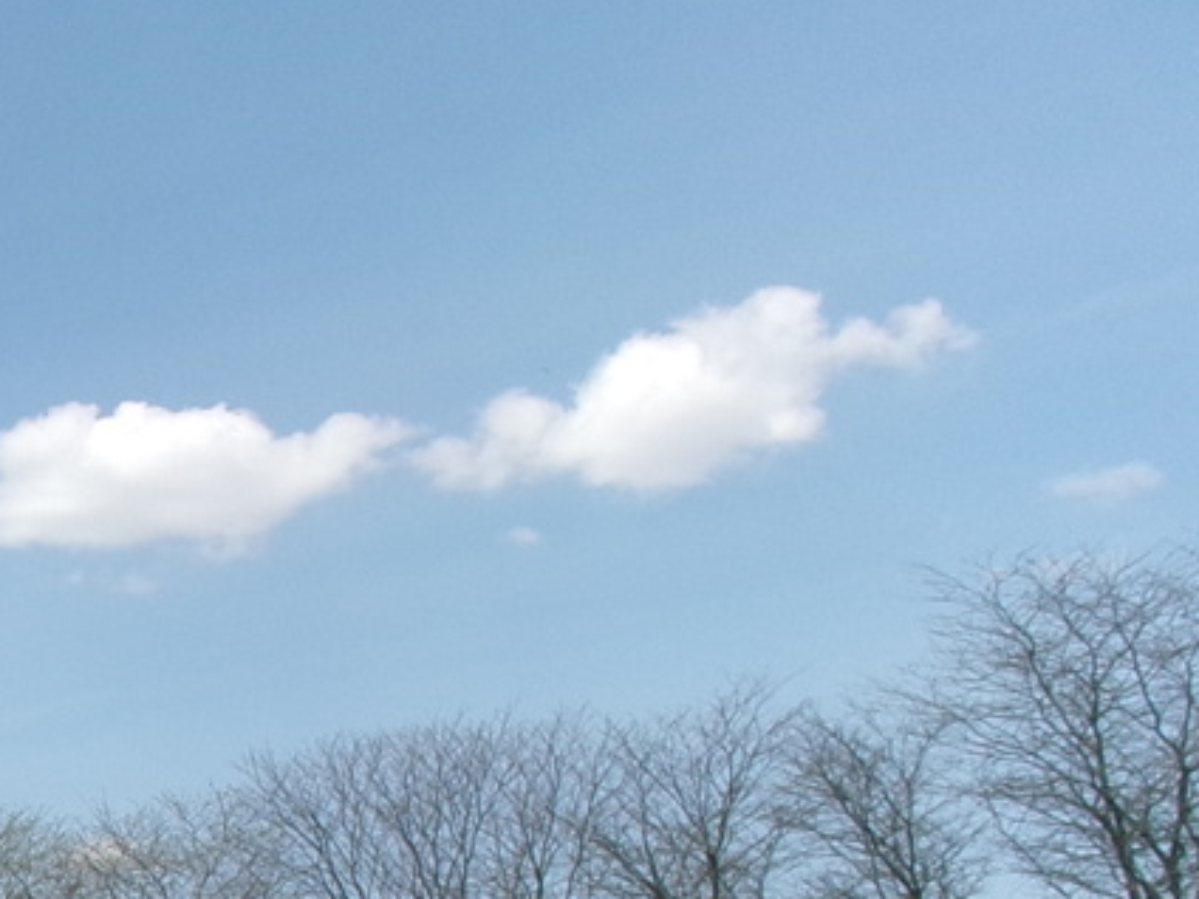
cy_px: 1012
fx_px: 3291
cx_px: -812
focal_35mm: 95
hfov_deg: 17.6
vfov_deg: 15.1
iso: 100
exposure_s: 1/140
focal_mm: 5.1
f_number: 10.8
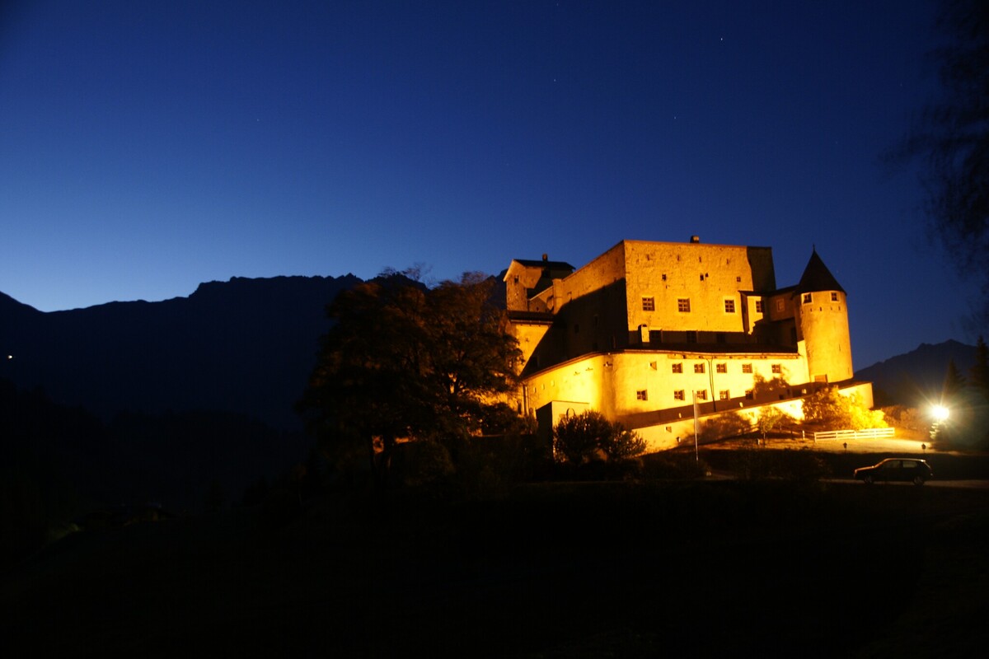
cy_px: 330
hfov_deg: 61.9
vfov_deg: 43.6
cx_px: 494
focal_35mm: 30
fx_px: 824
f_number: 4
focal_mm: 20
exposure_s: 3.2
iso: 400
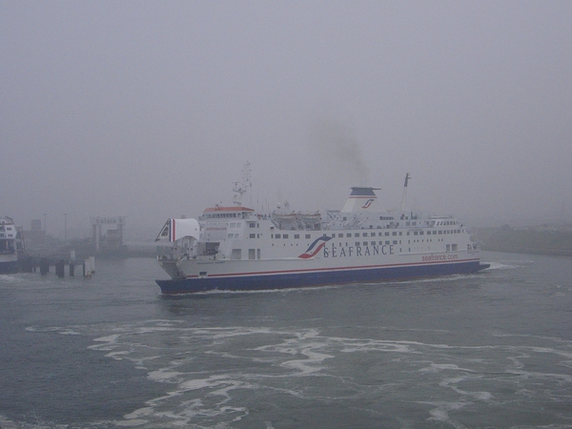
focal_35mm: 55
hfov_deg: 34.9
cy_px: 214
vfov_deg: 26.6
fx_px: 909
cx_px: 286
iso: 200
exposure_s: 1/800
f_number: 5.5
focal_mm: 11.3
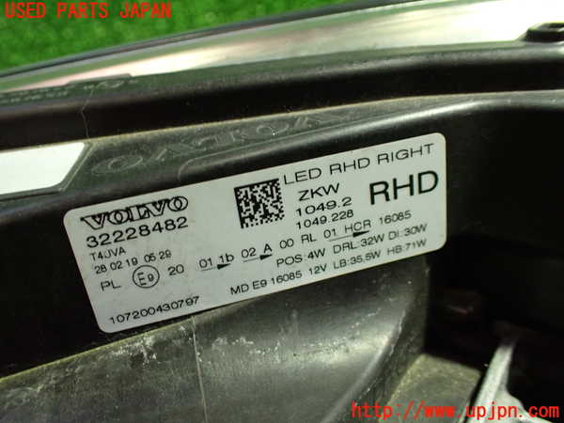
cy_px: 212
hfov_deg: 60.0
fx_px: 489
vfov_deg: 46.8
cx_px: 282
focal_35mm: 30
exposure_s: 1/80
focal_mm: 5.4
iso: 800
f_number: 2.3
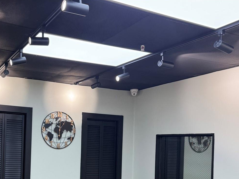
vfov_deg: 35.6
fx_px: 269
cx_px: 48
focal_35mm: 39
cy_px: 144
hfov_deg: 45.5
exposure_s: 1/120
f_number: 1.78
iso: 80
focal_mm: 6.76
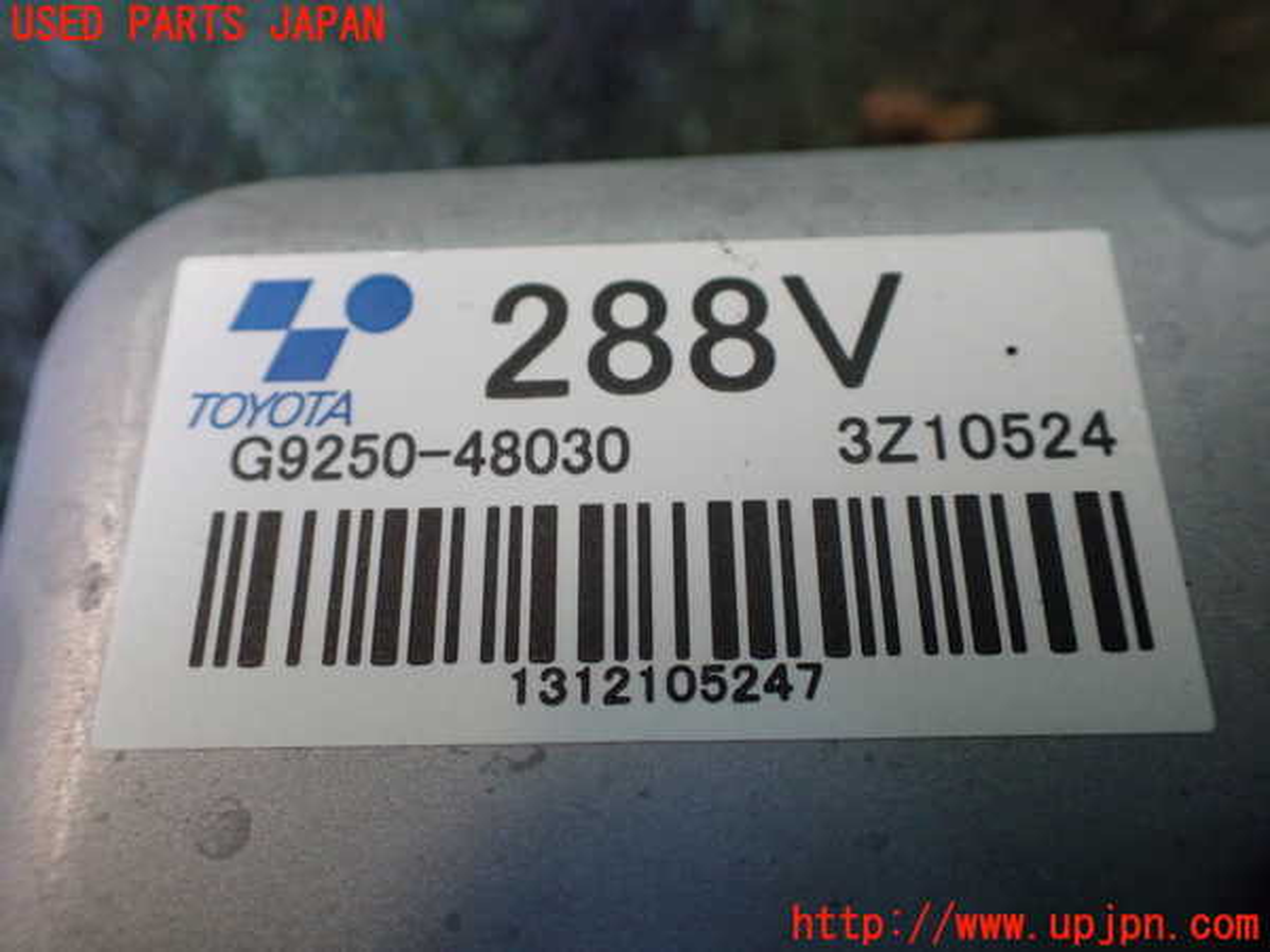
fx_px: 1101
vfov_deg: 46.8
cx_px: 635
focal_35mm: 30
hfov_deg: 60.0
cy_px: 476
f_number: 2.3
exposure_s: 1/125
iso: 640
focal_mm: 5.4
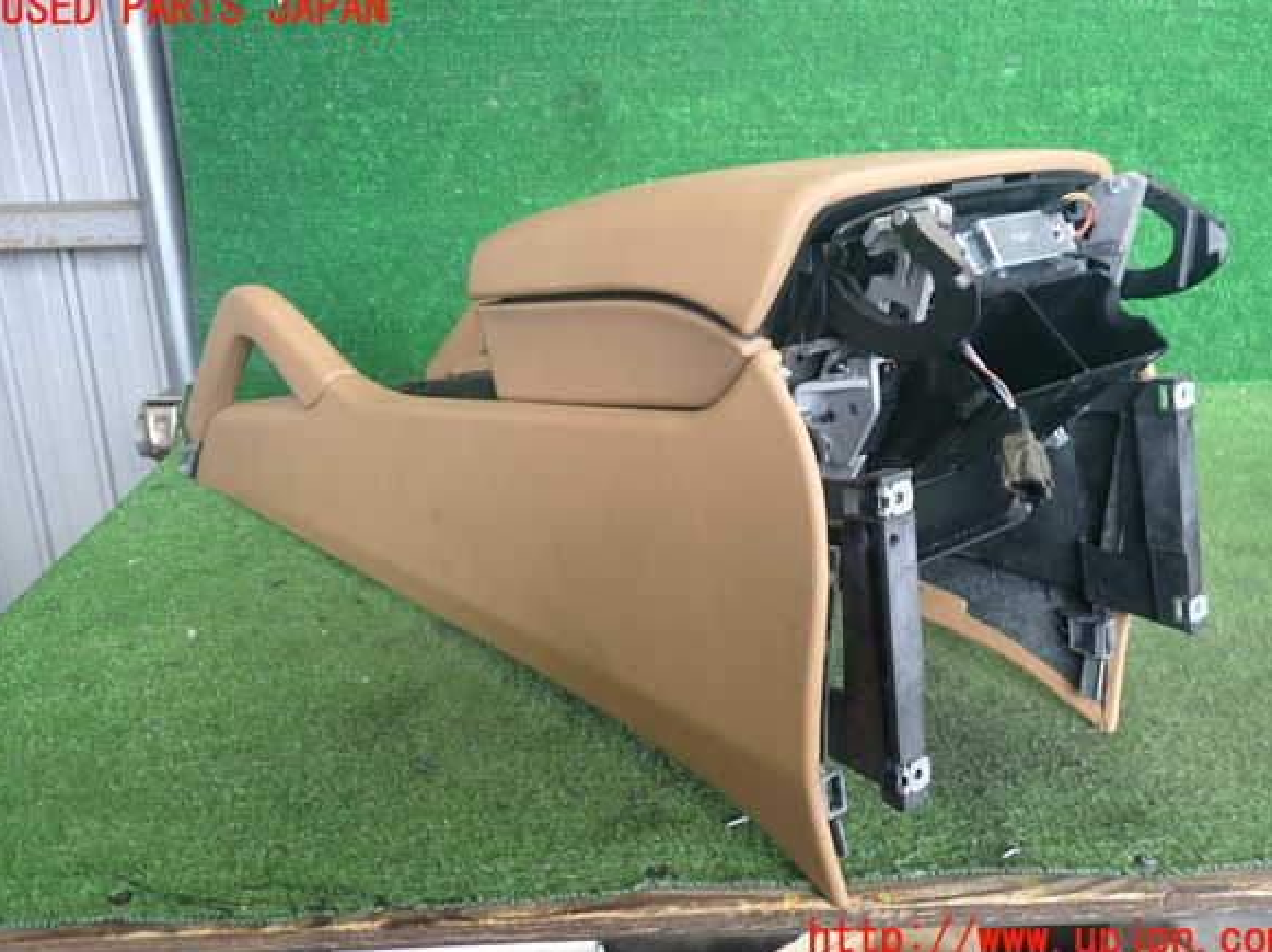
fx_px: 1138
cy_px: 475
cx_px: 646
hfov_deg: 58.4
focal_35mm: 31
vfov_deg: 45.4
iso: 200
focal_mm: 5.4
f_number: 2.3
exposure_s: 1/40
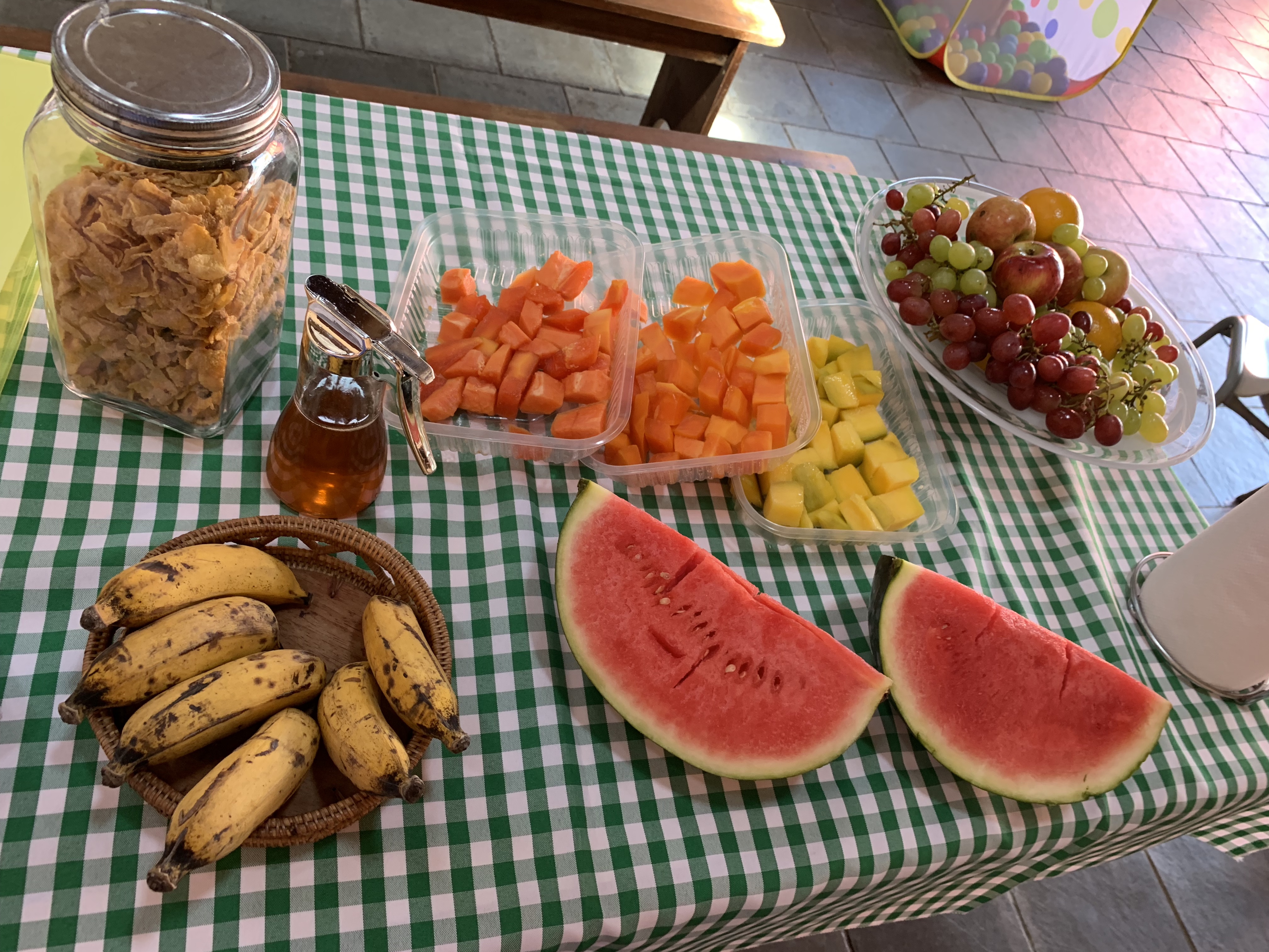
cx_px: 634
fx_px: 953
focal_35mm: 26
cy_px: 476
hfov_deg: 67.3
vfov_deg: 53.1
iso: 125
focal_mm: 4.25
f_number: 1.8
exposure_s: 1/60
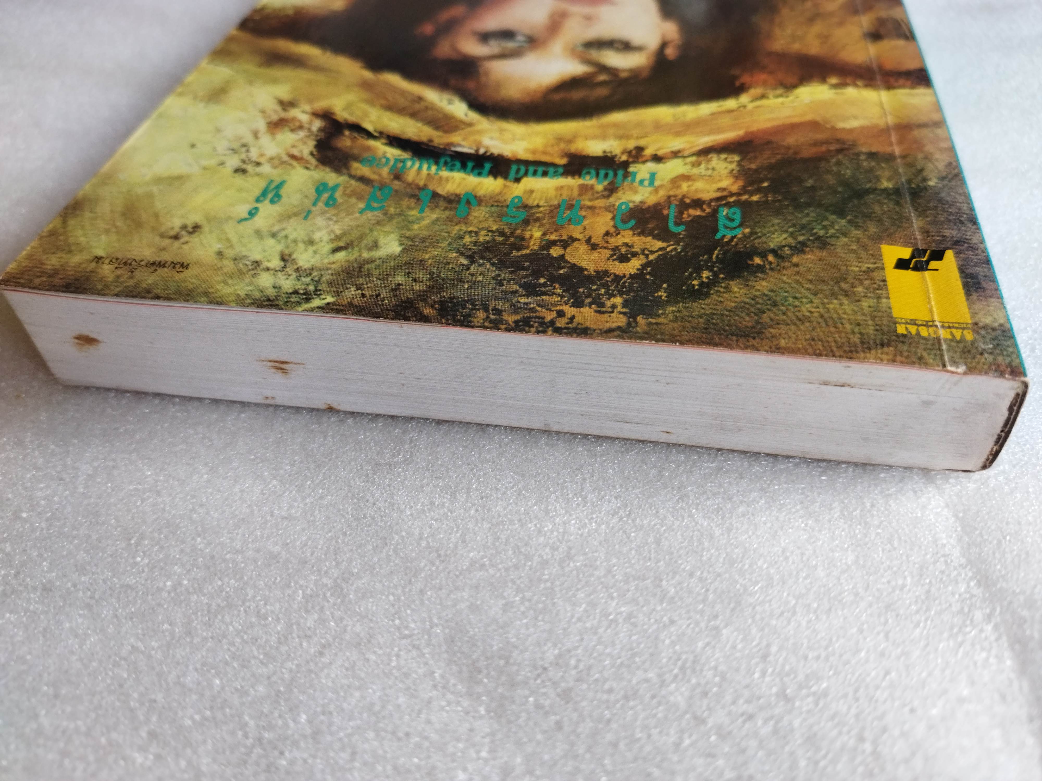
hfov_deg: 65.3
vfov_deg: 51.4
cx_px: 521
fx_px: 813
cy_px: 390
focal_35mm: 27
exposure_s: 1/60
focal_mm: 4.71
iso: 154
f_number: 1.79
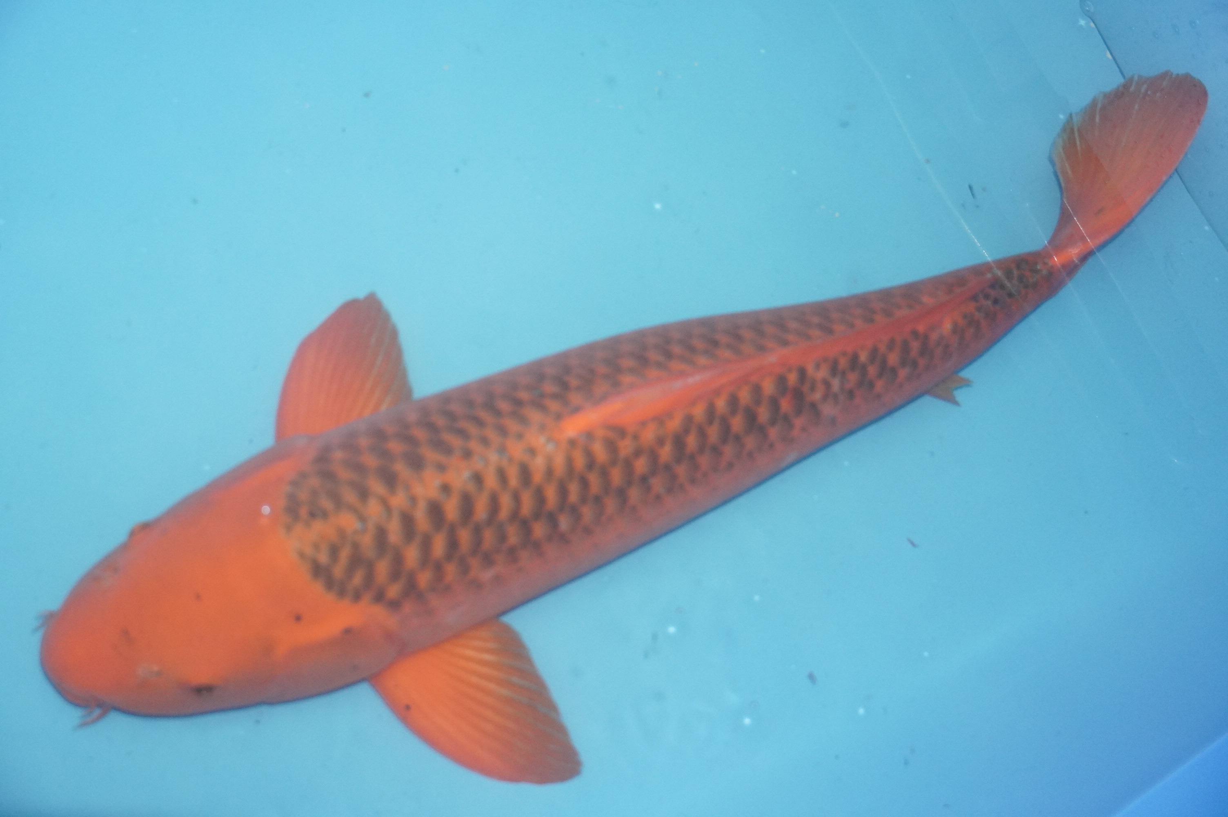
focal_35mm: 52
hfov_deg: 37.9
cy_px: 408
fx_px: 1789
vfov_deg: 25.7
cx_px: 614
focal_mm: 35
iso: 3200
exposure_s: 1/160
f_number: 4.5
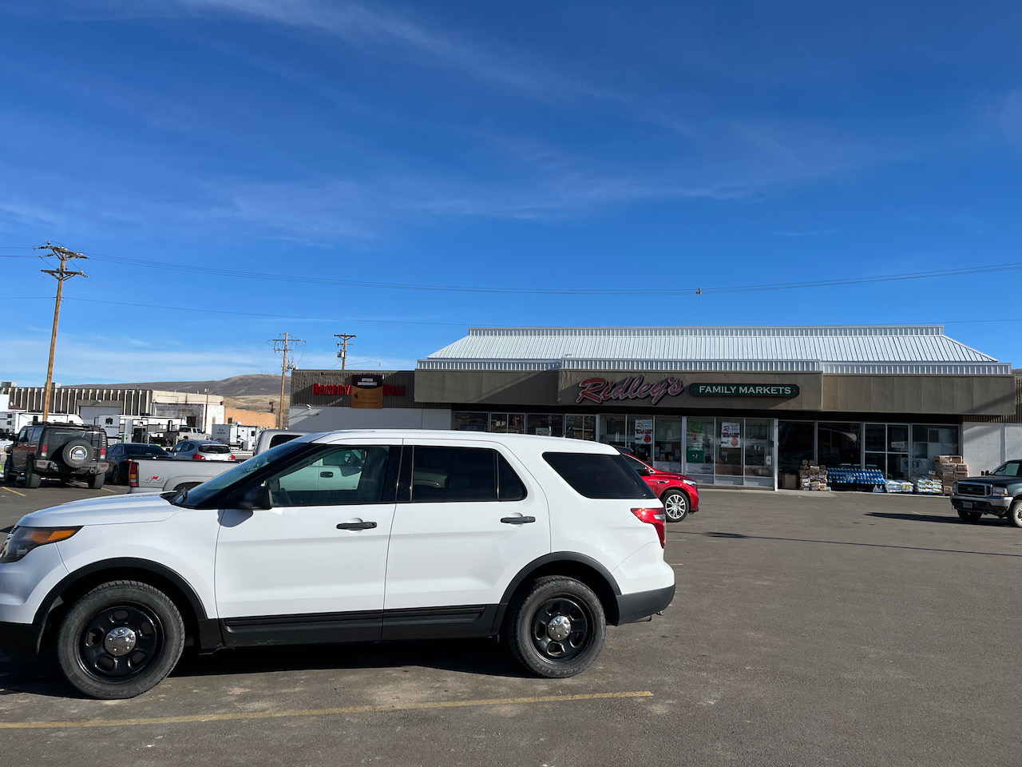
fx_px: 768
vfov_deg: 53.1
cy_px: 384
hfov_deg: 67.3
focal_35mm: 26
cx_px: 511
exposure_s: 1/5319
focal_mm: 5.1
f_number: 1.6
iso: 50
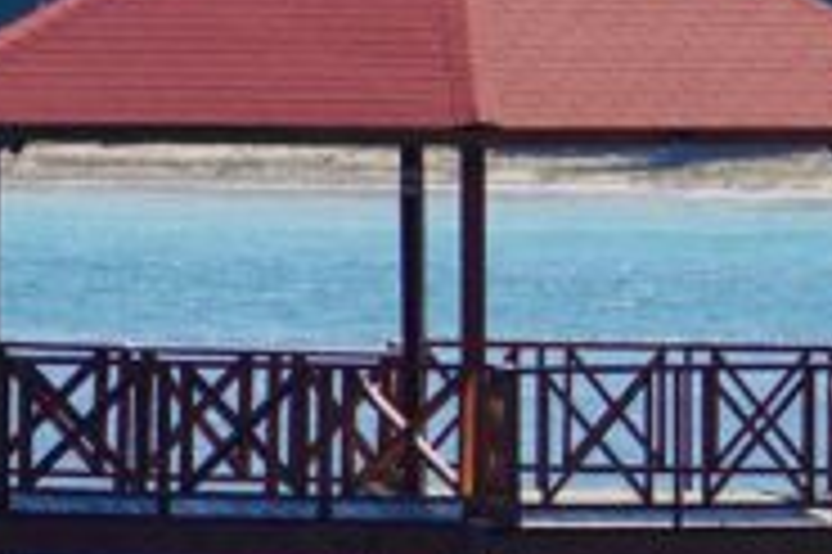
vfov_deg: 1.9
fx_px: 16371
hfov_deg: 2.9
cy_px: 1043
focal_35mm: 709
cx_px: 1655
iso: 100
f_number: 9
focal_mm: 128
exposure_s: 1/250
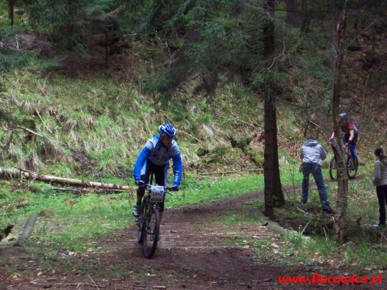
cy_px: 145
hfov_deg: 16.8
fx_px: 1308
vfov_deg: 12.7
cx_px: 194
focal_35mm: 117
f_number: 4.4
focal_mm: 19.2
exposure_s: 1/125
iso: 400
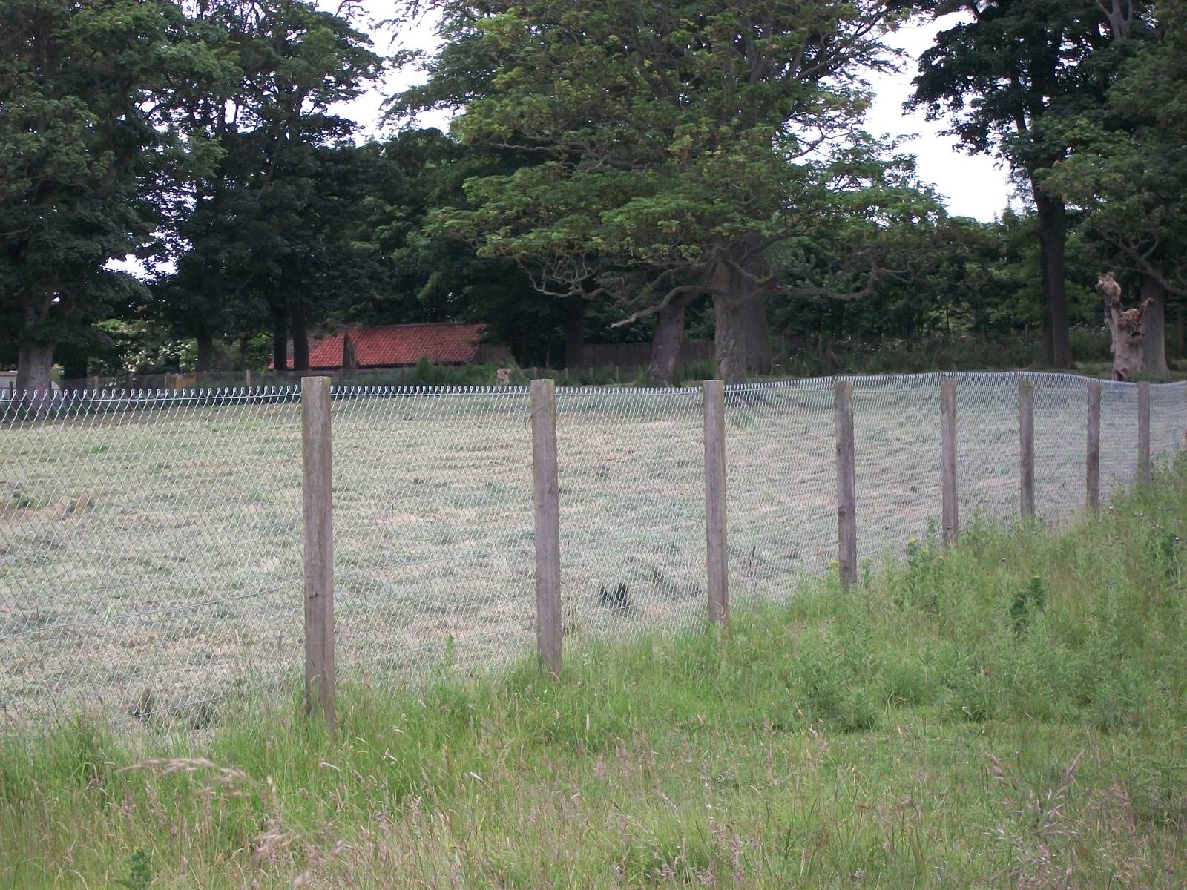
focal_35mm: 96
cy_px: 445
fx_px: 3292
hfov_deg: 20.4
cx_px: 594
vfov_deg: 15.4
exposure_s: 1/50
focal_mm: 17.1
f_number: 5.2
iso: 160
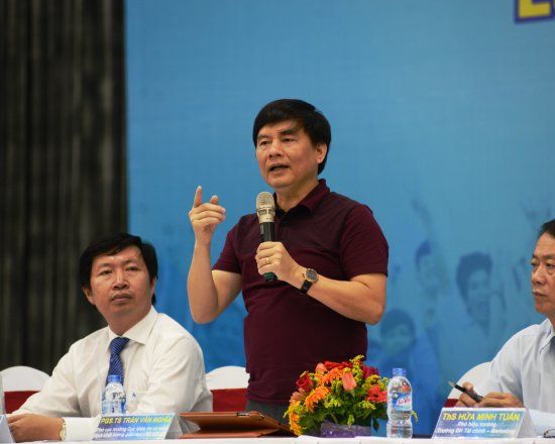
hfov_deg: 8.5
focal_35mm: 227
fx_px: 3729
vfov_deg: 6.8
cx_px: 319
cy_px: 221
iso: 1250
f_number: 4
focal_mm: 200
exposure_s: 1/60
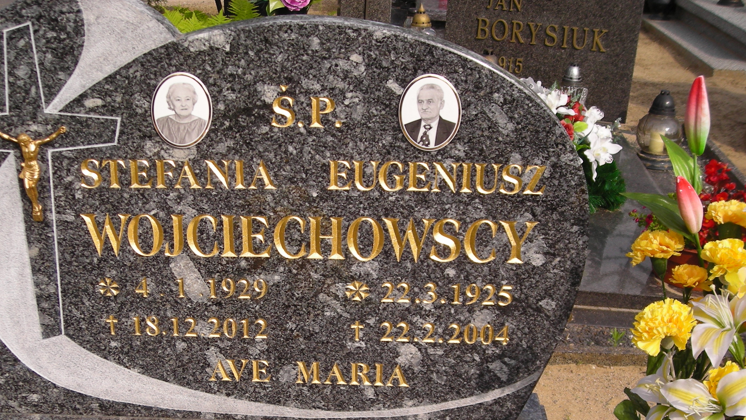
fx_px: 1009
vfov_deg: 23.1
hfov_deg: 40.5
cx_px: 323
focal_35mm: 51
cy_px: 343
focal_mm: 6.3
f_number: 3.2
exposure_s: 1/465
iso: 50
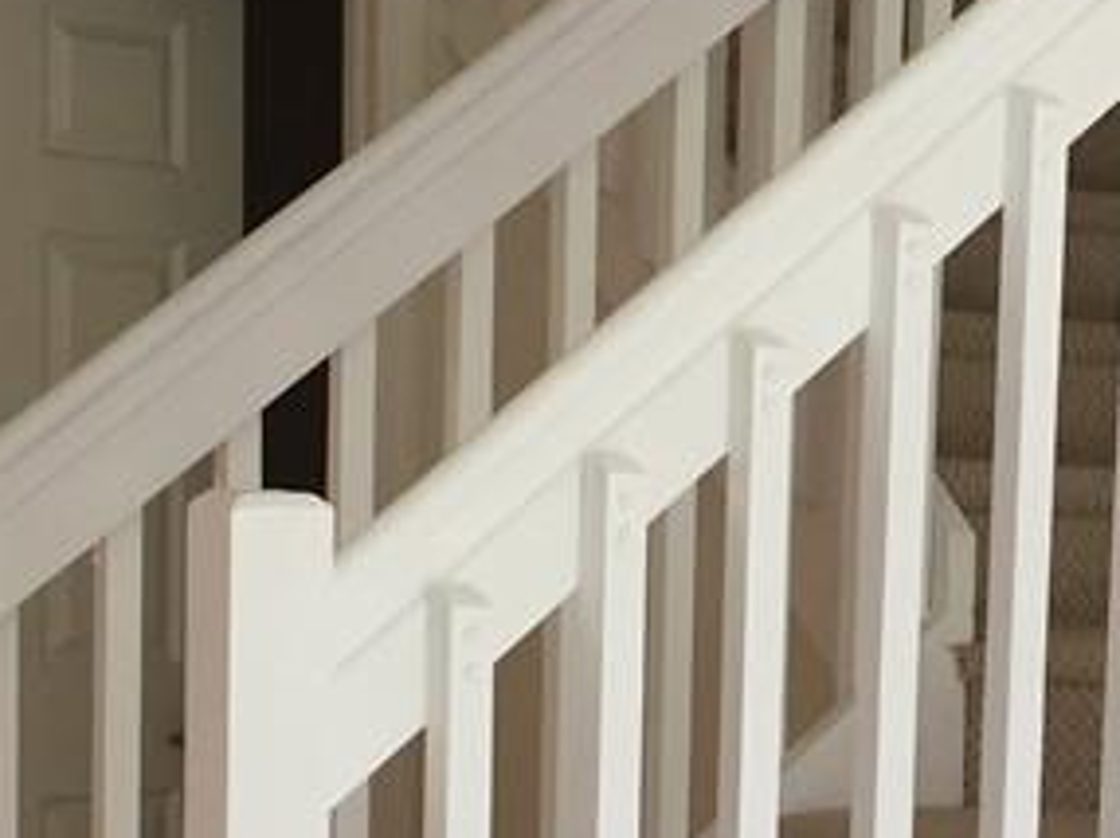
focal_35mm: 104
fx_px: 3362
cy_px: 756
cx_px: 1151
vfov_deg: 14.1
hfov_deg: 18.4
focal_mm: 4.15
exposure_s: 1/40
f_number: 2.2
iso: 32
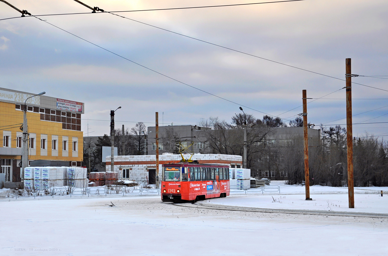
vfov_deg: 20.1
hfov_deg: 29.9
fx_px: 726
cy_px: 128
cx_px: 194
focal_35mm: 68
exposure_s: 1/320
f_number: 6.3
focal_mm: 45
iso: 200
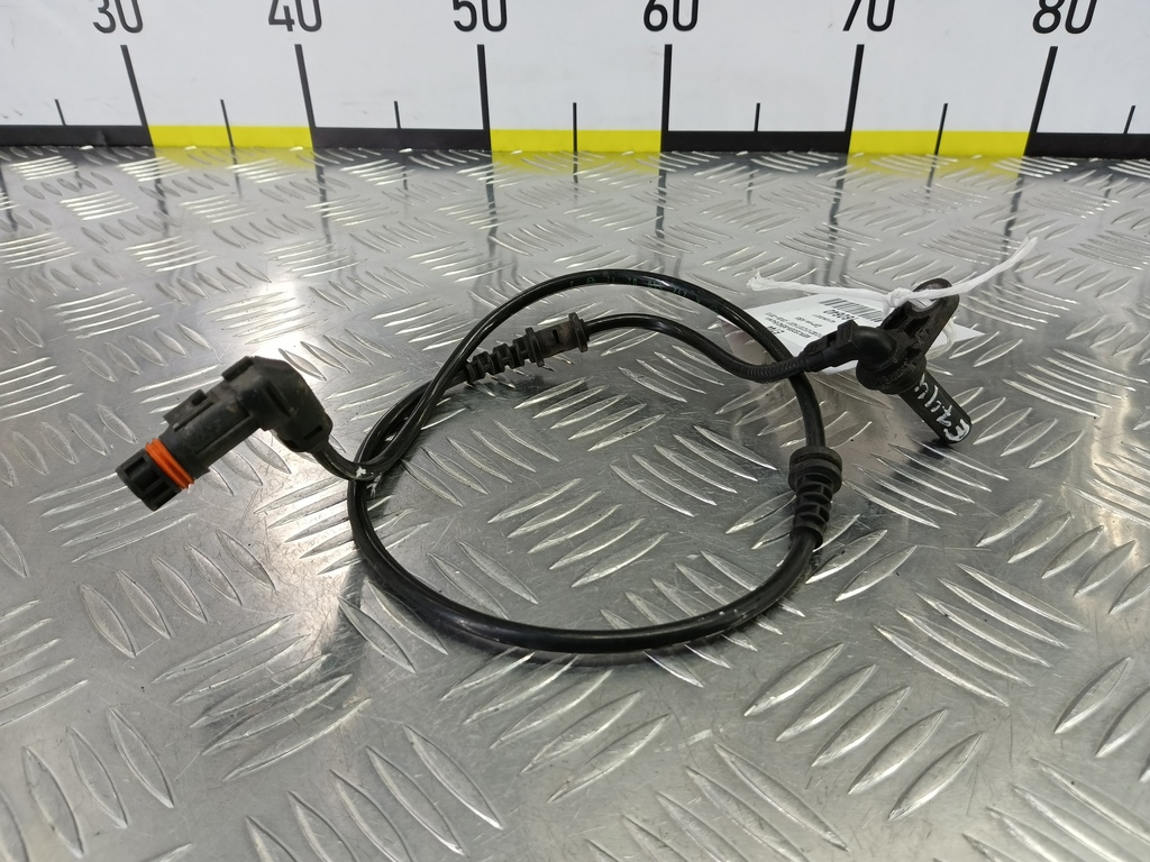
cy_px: 431
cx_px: 575
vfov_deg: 58.9
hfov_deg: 73.9
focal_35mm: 23
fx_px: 764
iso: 119
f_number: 1.6
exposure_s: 1/50
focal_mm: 4.11
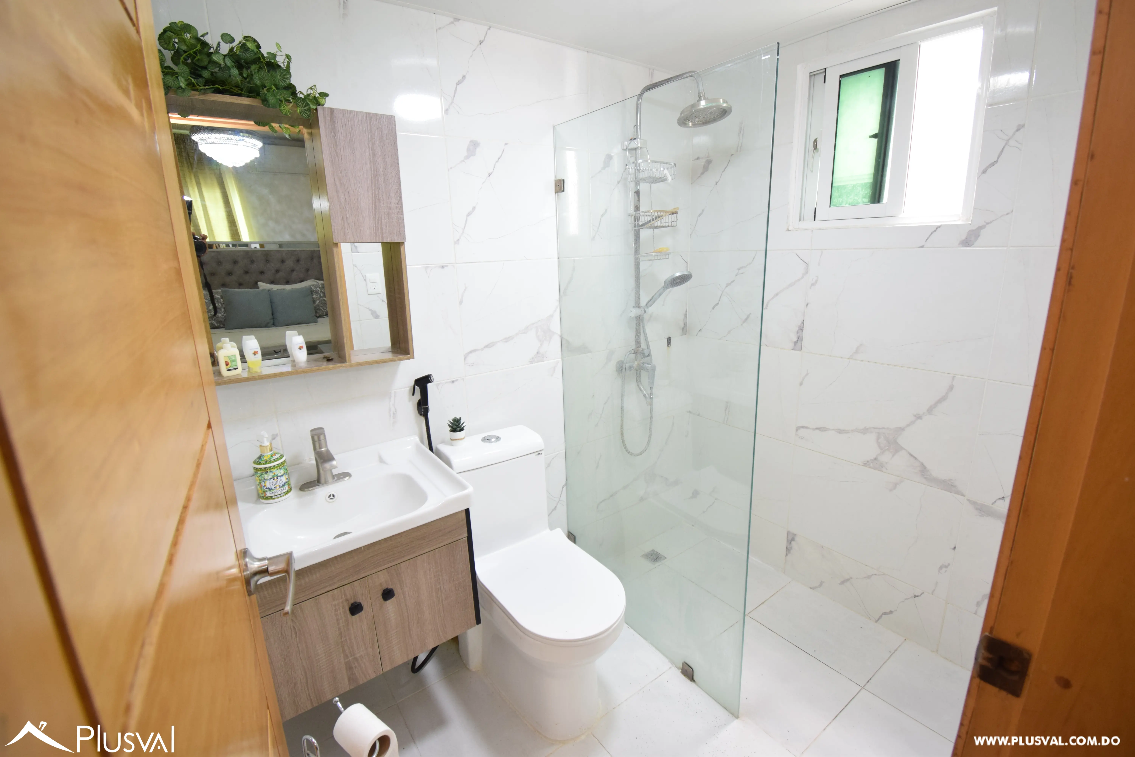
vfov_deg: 77.3
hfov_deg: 100.4
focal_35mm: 15
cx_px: 568
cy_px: 378
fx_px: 473
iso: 800
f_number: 5
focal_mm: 10
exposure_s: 1/60
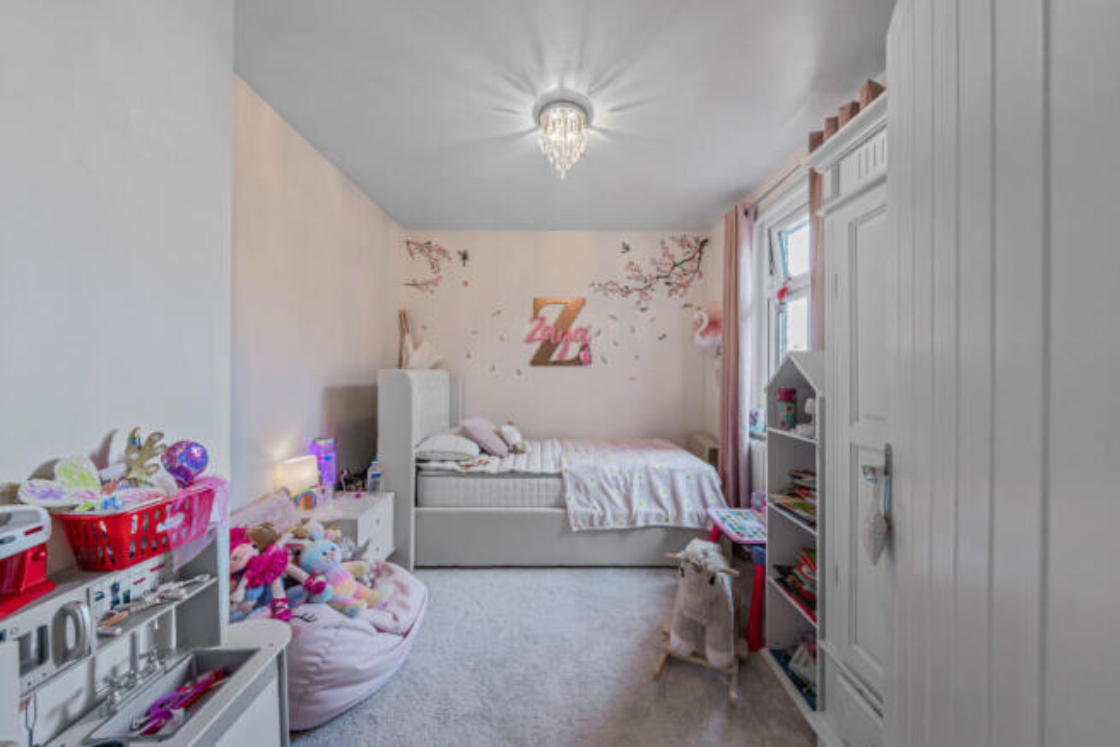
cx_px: 560
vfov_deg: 90.0
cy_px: 374
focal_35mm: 12
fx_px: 373
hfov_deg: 112.6
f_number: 7.1
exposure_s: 1/50
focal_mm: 12
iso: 400
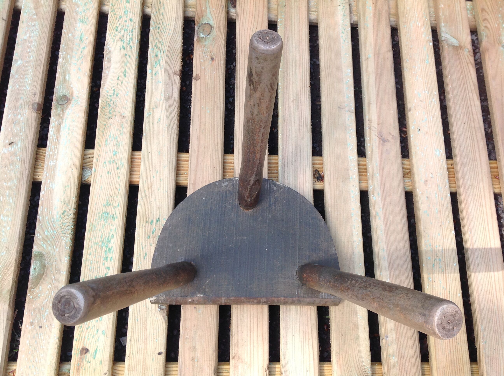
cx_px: 252
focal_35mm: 35
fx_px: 509
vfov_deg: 40.6
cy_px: 188
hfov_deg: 52.7
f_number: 2.4
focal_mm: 4.28
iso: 50
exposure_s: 1/318
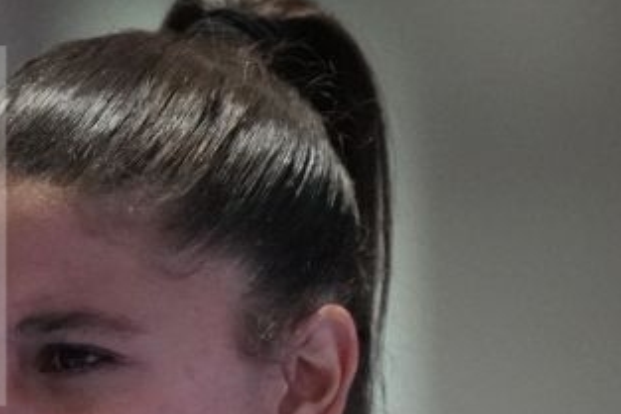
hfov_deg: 1.8
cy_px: 927
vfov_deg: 1.2
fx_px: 19863
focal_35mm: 1151
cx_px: -179
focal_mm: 200
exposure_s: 1/500
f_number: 2.8
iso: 8000
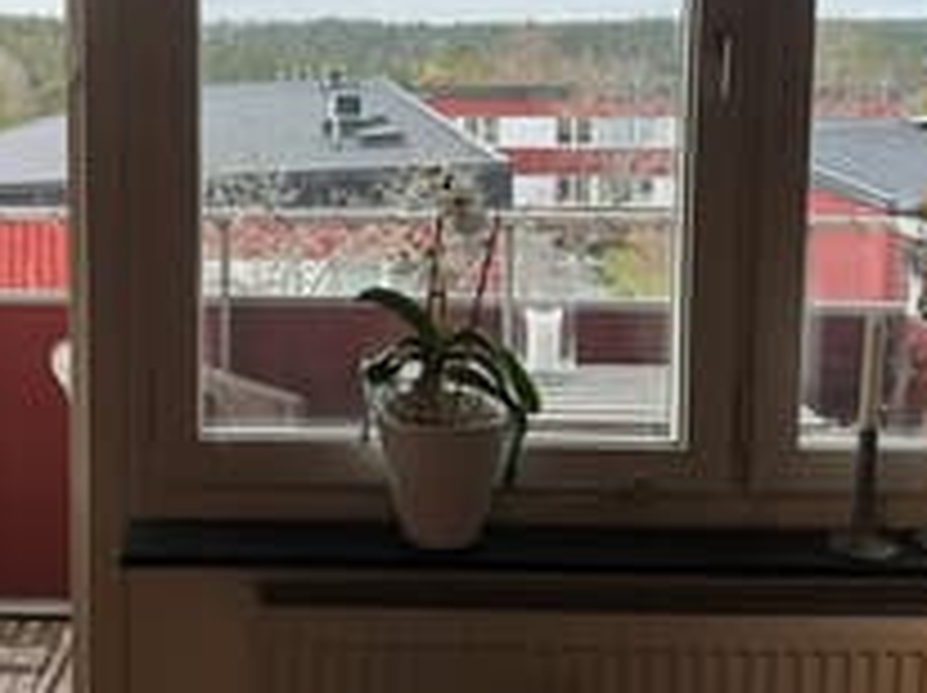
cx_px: 284
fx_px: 1311
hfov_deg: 38.4
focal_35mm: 49
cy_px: 178
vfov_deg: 29.2
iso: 64
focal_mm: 6.86
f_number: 1.78
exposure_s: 1/229
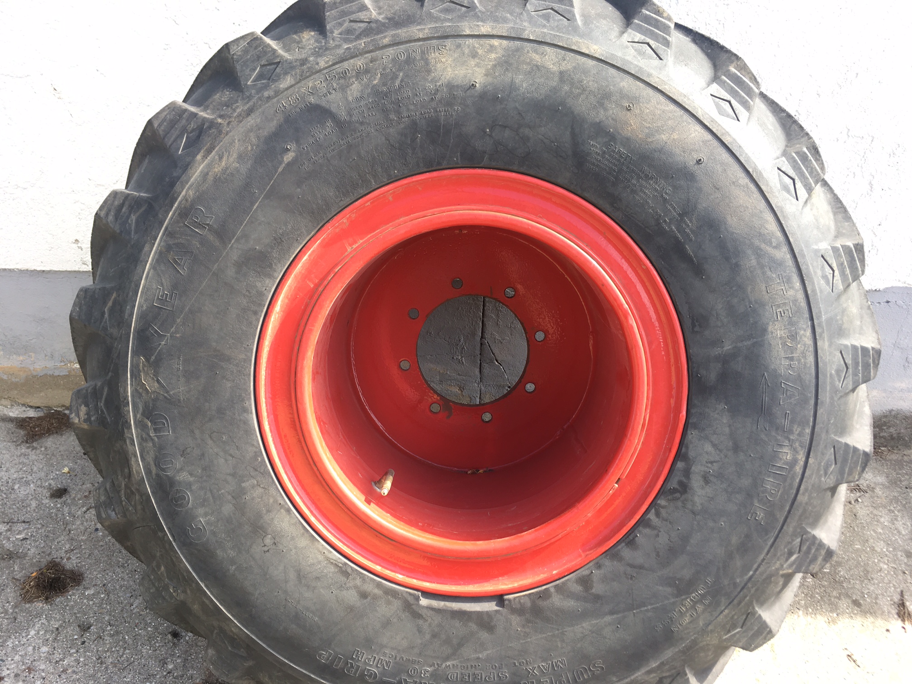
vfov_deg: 48.2
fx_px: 764
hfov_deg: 61.7
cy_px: 342
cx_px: 456
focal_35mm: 29
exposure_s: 1/111
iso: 25
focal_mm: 4.15
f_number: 2.2
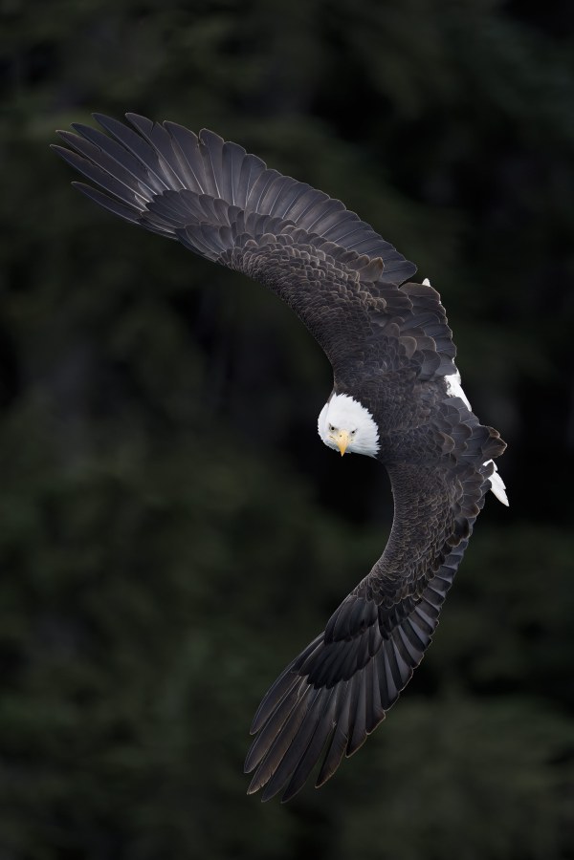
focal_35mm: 300
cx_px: 287
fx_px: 7174
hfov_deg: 4.6
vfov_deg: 6.9
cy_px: 430
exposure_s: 1/4000
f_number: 2.8
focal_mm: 300
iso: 1600
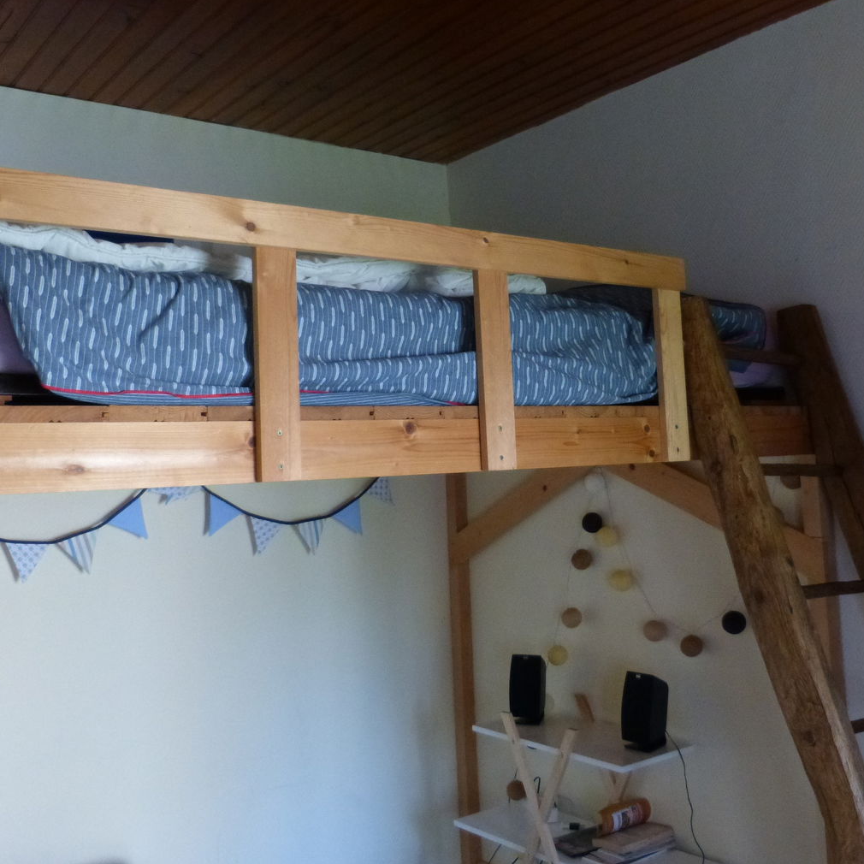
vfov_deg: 47.1
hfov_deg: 46.9
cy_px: 372
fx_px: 988
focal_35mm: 35
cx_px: 520
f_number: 2.8
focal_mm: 4.5
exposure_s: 1/60
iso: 400
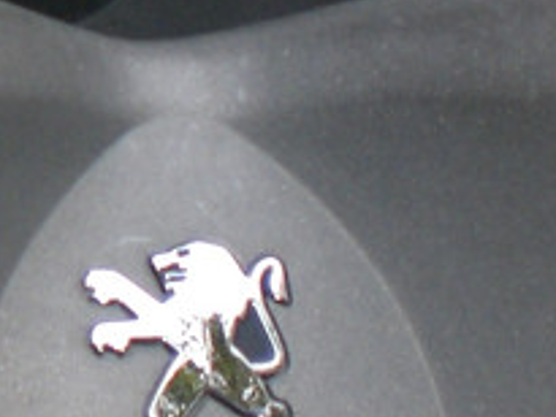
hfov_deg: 9.8
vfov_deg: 7.4
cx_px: -180
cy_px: -255
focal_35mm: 198
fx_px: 3182
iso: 100
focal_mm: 6.3
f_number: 3.1
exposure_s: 1/60
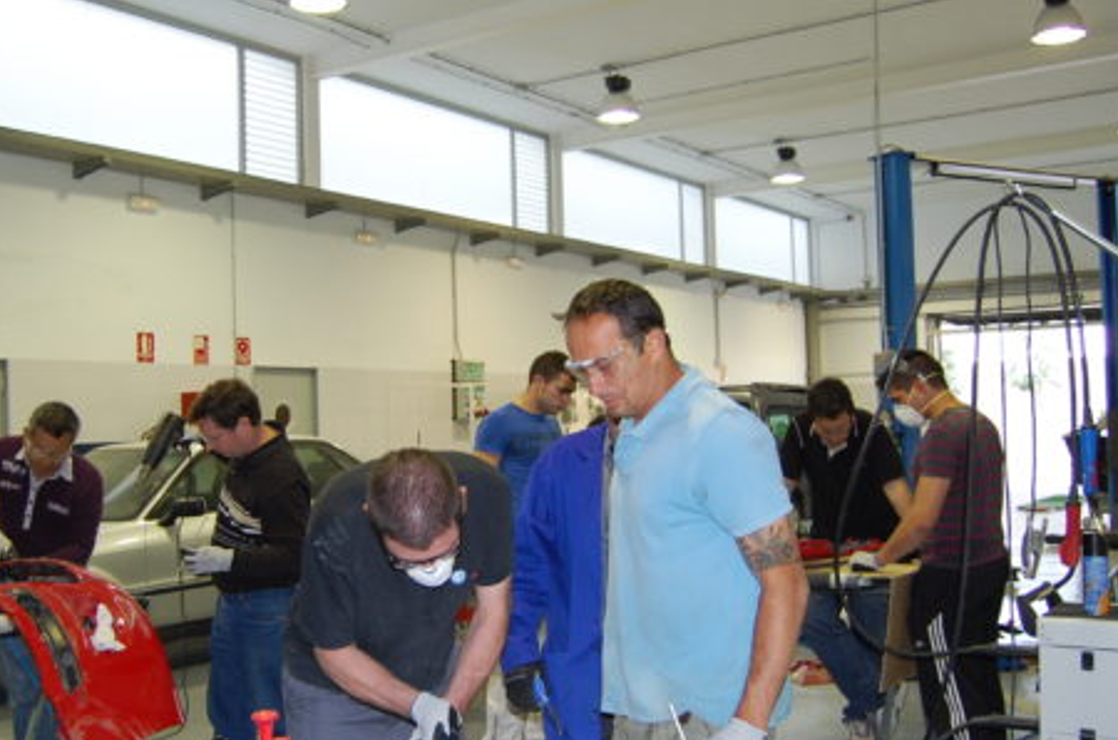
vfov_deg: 34.0
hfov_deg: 49.4
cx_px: 462
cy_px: 396
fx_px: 1209
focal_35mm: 39
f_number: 3.5
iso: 400
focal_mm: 18
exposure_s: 1/60
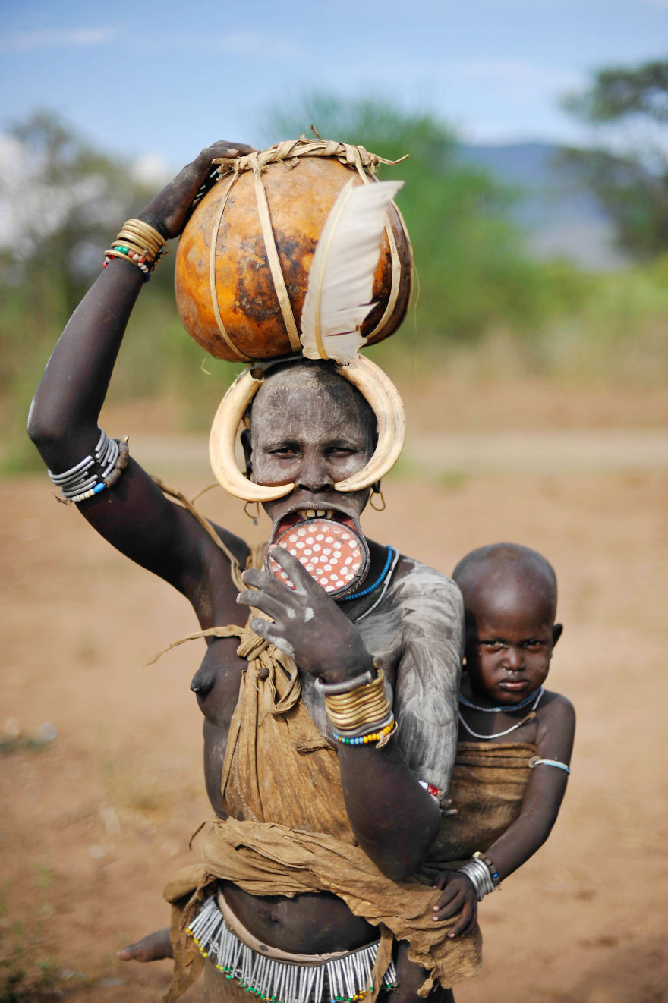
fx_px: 1393
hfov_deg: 27.0
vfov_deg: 39.6
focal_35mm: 50
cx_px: 334
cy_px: 502
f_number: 1.8
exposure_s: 1/6400
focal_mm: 50
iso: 200
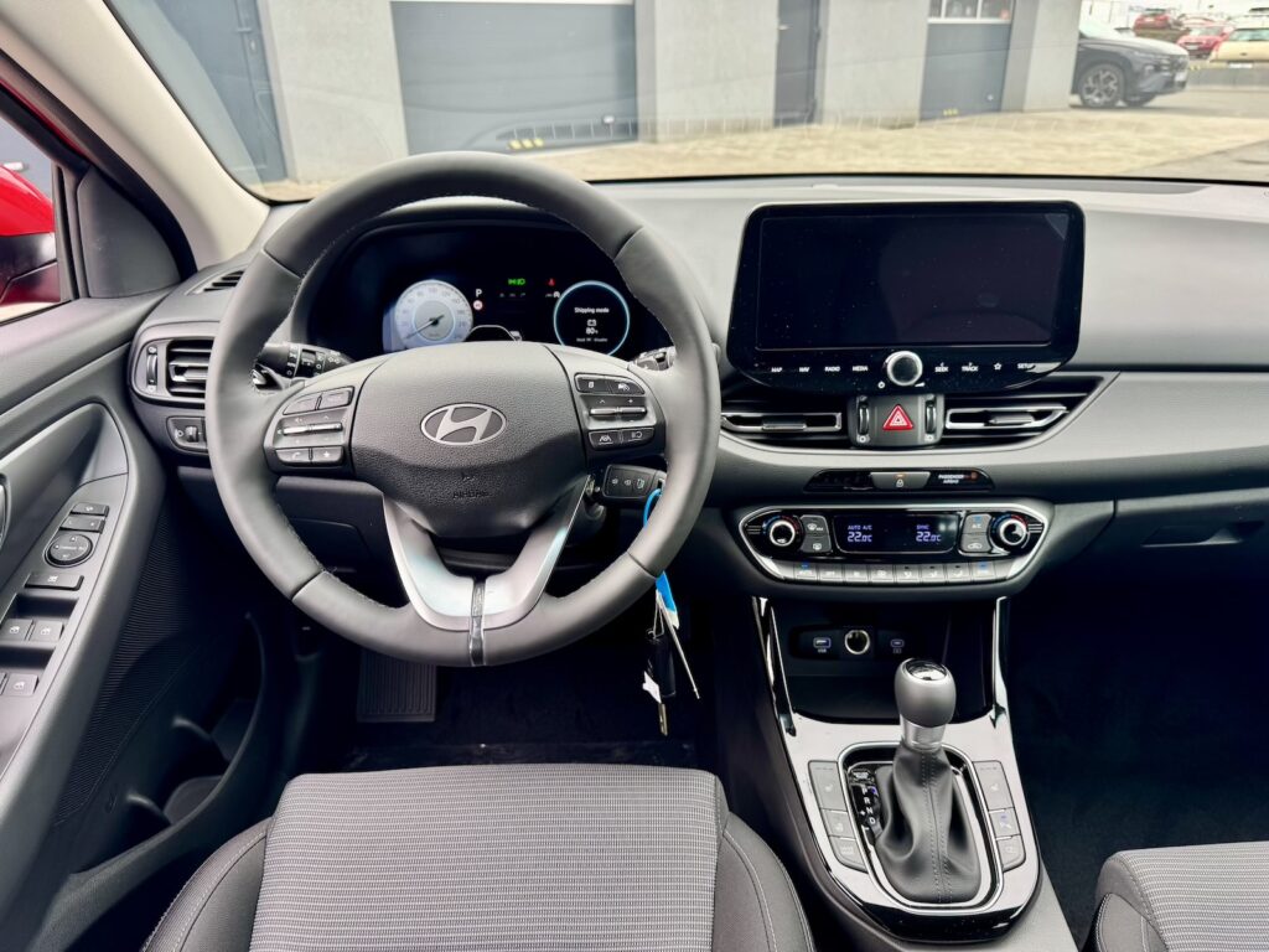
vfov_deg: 56.8
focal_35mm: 24
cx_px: 634
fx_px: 880
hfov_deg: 71.6
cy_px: 476
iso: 64
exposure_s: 1/173
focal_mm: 6.76
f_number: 1.78
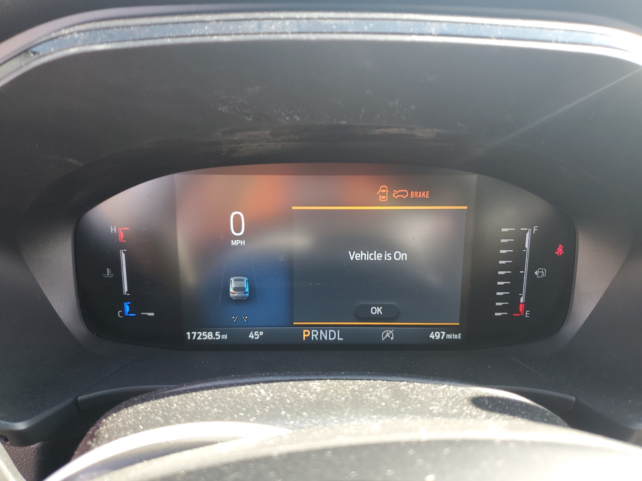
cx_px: 321
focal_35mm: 26
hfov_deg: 67.3
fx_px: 482
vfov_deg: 53.1
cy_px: 240
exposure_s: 1/60.2
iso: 50
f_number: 1.5
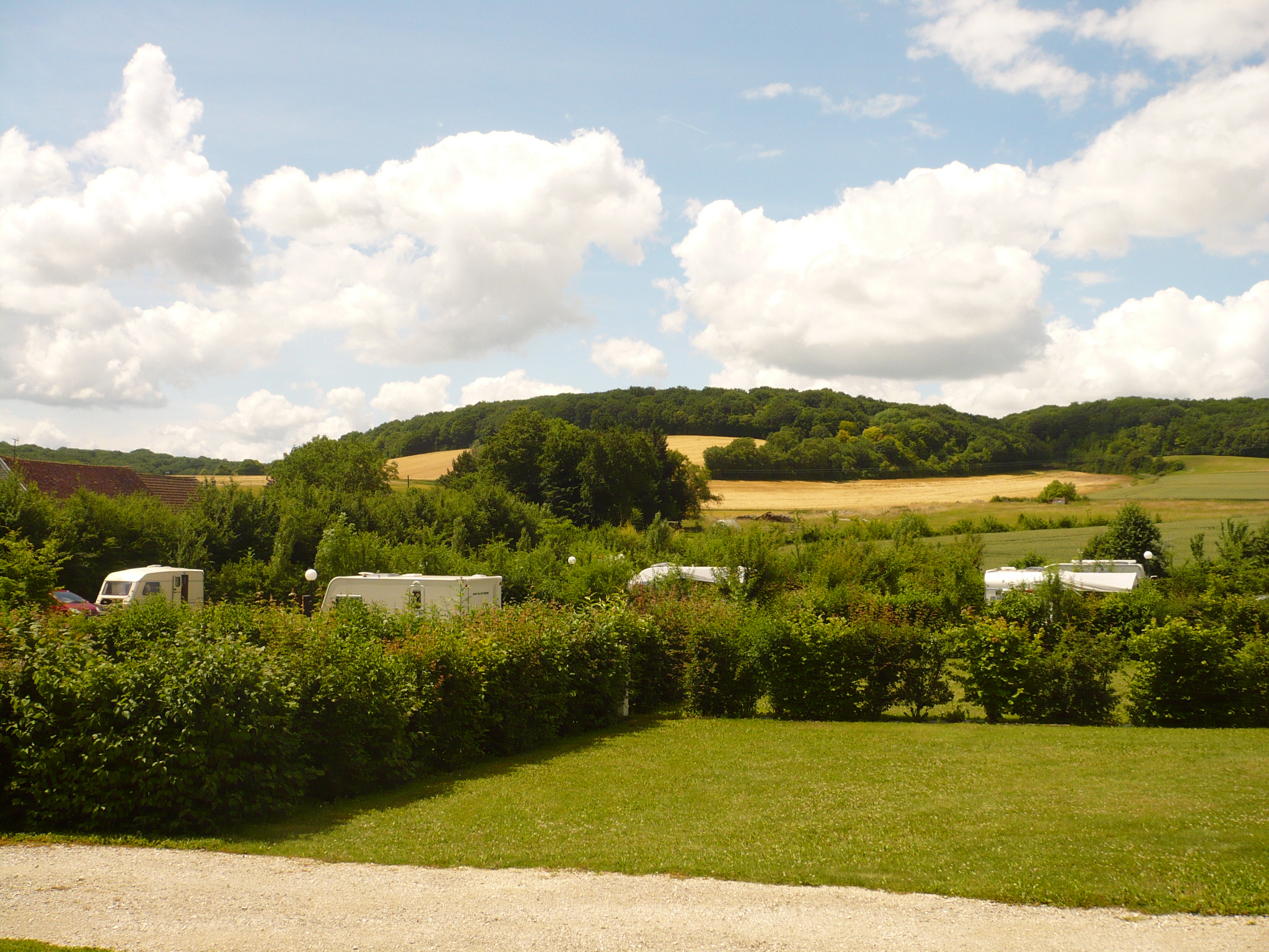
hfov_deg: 52.6
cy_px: 476
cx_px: 634
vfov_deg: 40.7
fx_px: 1283
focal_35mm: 35
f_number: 8
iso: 100
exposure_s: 1/250
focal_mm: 5.8
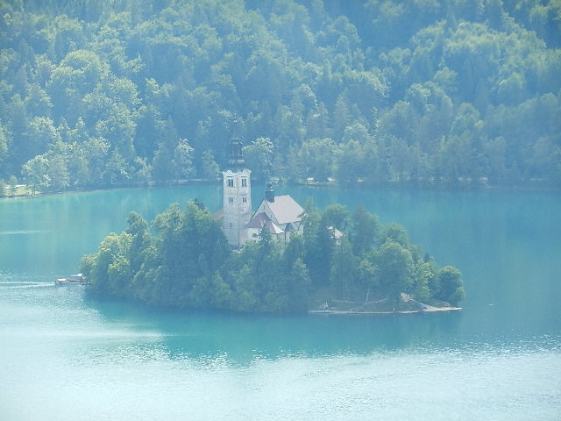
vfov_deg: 7.9
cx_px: 280
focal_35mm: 189
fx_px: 3063
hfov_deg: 10.5
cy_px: 210
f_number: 5.3
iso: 160
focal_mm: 34
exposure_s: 1/250
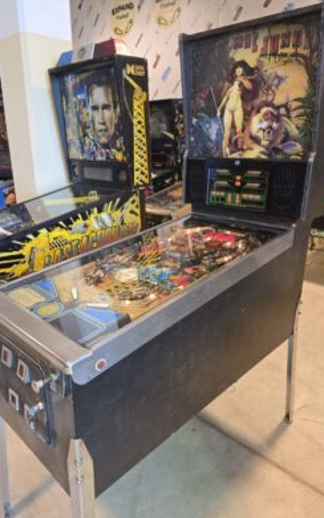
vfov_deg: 72.5
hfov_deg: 49.3
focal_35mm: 25
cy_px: 262
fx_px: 353
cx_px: 161
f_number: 1.7
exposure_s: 1/100
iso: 250
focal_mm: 6.3
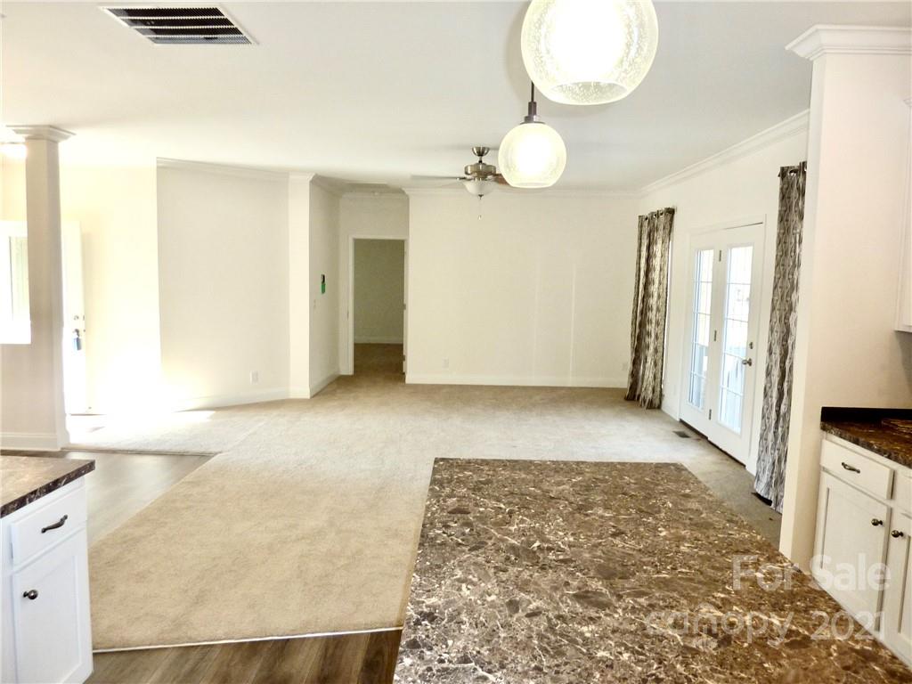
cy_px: 342
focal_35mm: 25
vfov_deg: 54.9
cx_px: 456
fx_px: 659
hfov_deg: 69.4
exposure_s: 1/30
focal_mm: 4.1
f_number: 3.3
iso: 160
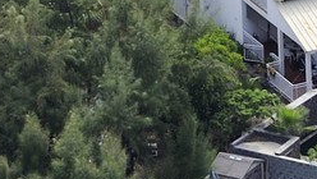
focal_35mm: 912
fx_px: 7672
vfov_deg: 1.3
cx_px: 963
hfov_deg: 2.3
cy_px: 550
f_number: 6.3
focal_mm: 135
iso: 800
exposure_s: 1/1000
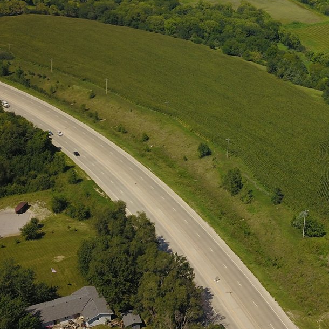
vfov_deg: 29.7
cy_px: 91
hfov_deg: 28.7
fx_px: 613
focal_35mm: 57
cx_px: 304
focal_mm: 4.73
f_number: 2.2
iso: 100
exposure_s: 1/1957
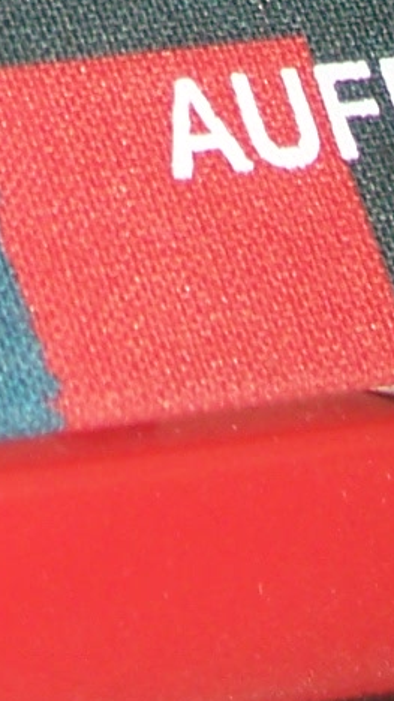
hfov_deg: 4.2
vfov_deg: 7.2
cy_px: -957
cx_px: -258
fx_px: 5279
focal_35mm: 284
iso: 80
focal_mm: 8.7
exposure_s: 1/80
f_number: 3.2
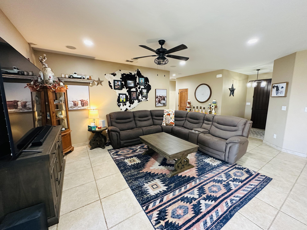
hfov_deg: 102.1
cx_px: 154
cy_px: 115
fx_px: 124
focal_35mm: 14
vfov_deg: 85.7
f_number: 2.2
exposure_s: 1/60
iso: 500
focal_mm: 2.22
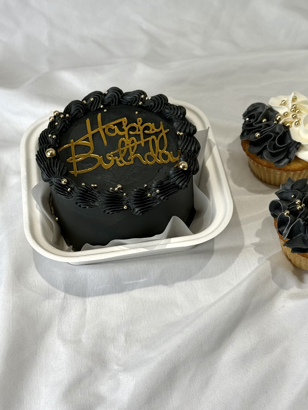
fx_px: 819
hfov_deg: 21.3
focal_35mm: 69
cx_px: 192
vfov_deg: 28.0
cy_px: 138
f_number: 1.78
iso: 80
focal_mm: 6.76
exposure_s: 1/394
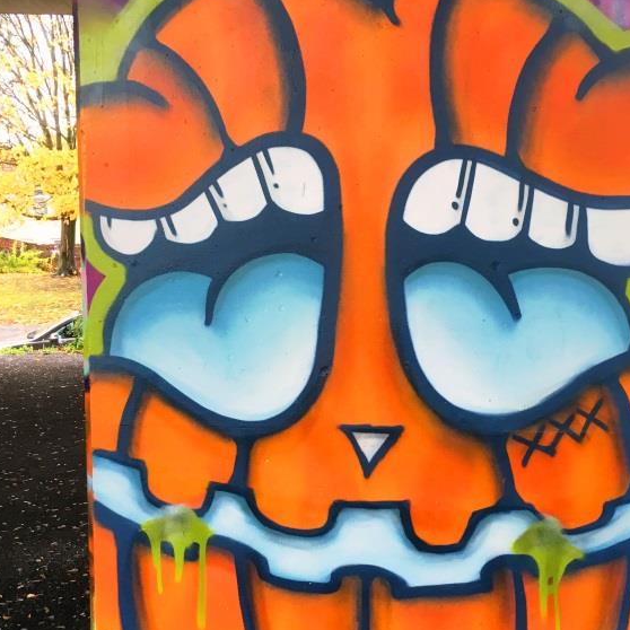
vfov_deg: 35.9
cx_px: 382
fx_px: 968
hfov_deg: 35.9
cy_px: 384
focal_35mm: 47
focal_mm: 4.15
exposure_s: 1/33
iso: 32
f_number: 2.2
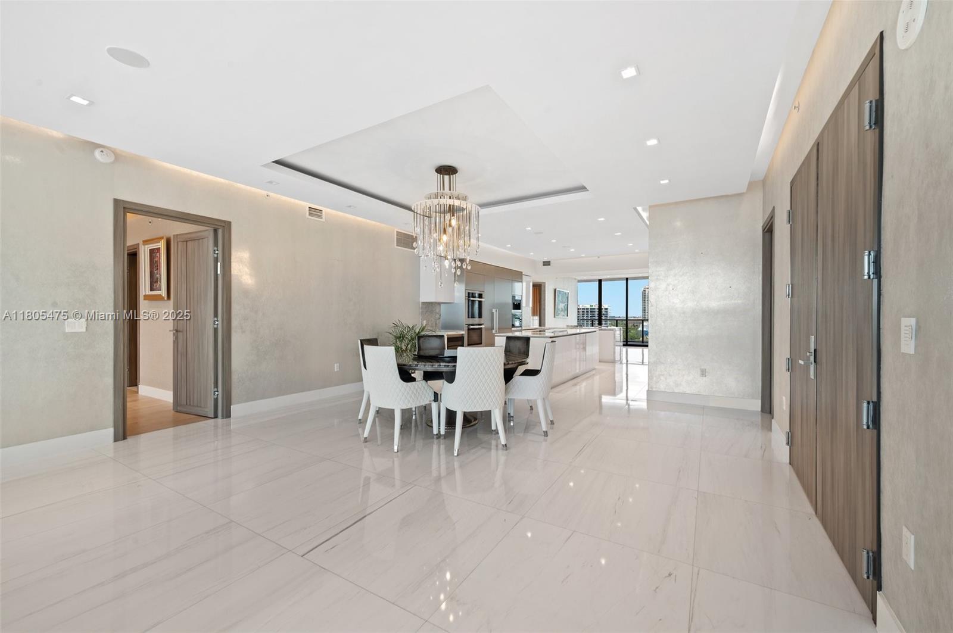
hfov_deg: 104.3
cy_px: 316
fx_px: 370
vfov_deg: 81.1
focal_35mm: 14
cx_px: 476
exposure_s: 1/8
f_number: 8
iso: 200
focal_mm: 14
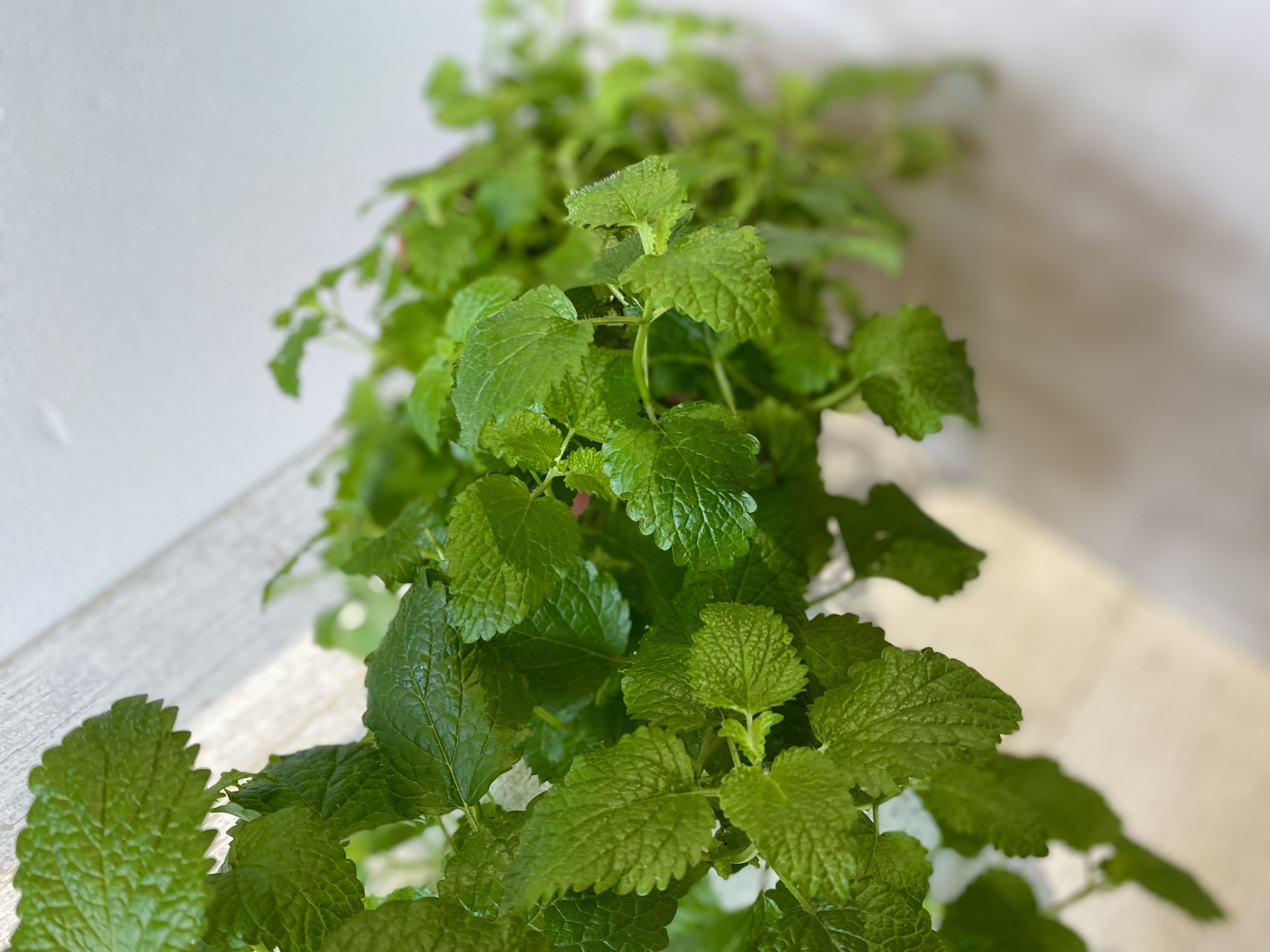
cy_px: 476
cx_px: 635
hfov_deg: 67.3
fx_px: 954
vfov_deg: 53.1
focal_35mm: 26
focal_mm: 4.25
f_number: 1.8
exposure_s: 1/60
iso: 250
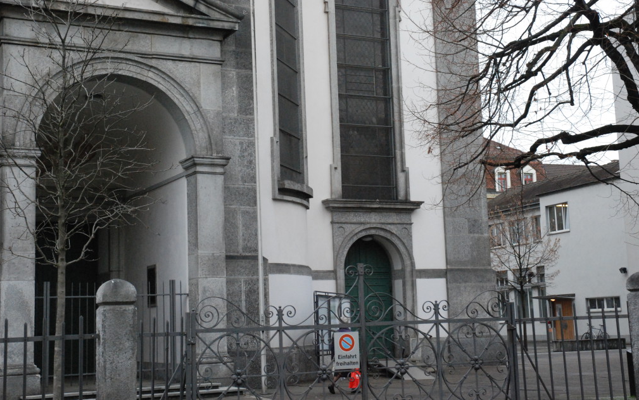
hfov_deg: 34.5
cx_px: 318
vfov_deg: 22.0
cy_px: 184
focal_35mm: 59
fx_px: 1028
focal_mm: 38
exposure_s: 1/320
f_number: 9
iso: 1600
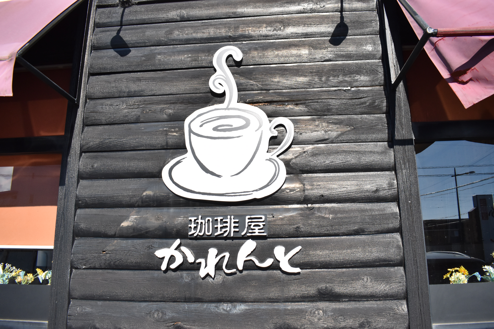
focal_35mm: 27
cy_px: 164
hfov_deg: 67.4
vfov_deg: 47.9
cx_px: 247
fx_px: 370
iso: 1000
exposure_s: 1/4000
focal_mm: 18
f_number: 5
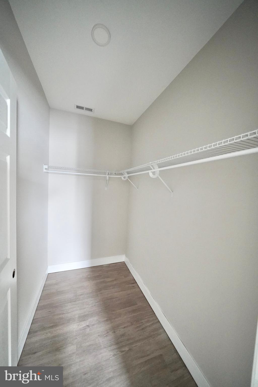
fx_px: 129
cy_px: 194
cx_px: 129
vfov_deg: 112.6
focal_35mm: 12
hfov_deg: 90.0
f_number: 4
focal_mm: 12
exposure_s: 1/160
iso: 6400
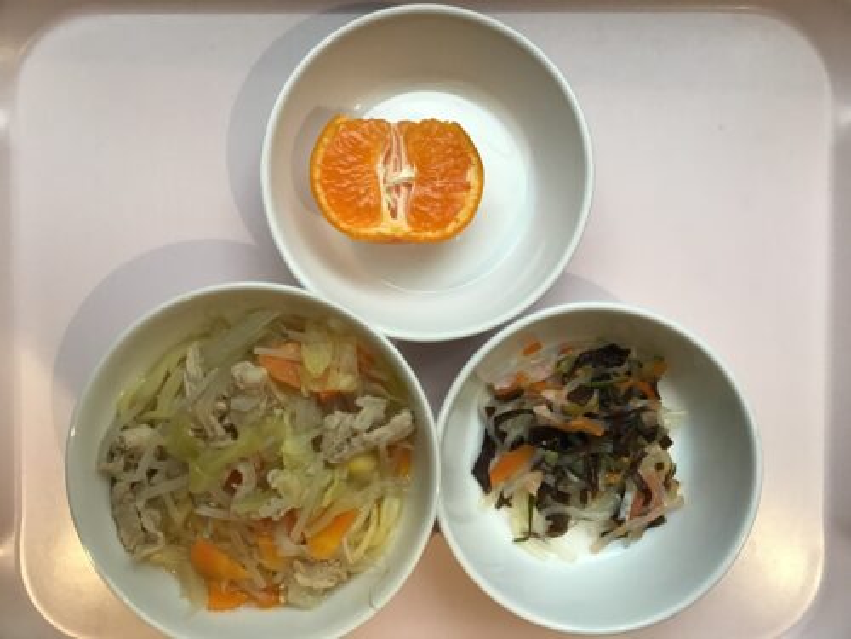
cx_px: 426
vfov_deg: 45.4
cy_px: 320
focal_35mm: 31
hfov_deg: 58.4
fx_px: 762
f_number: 2.4
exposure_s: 1/30
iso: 80
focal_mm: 3.3
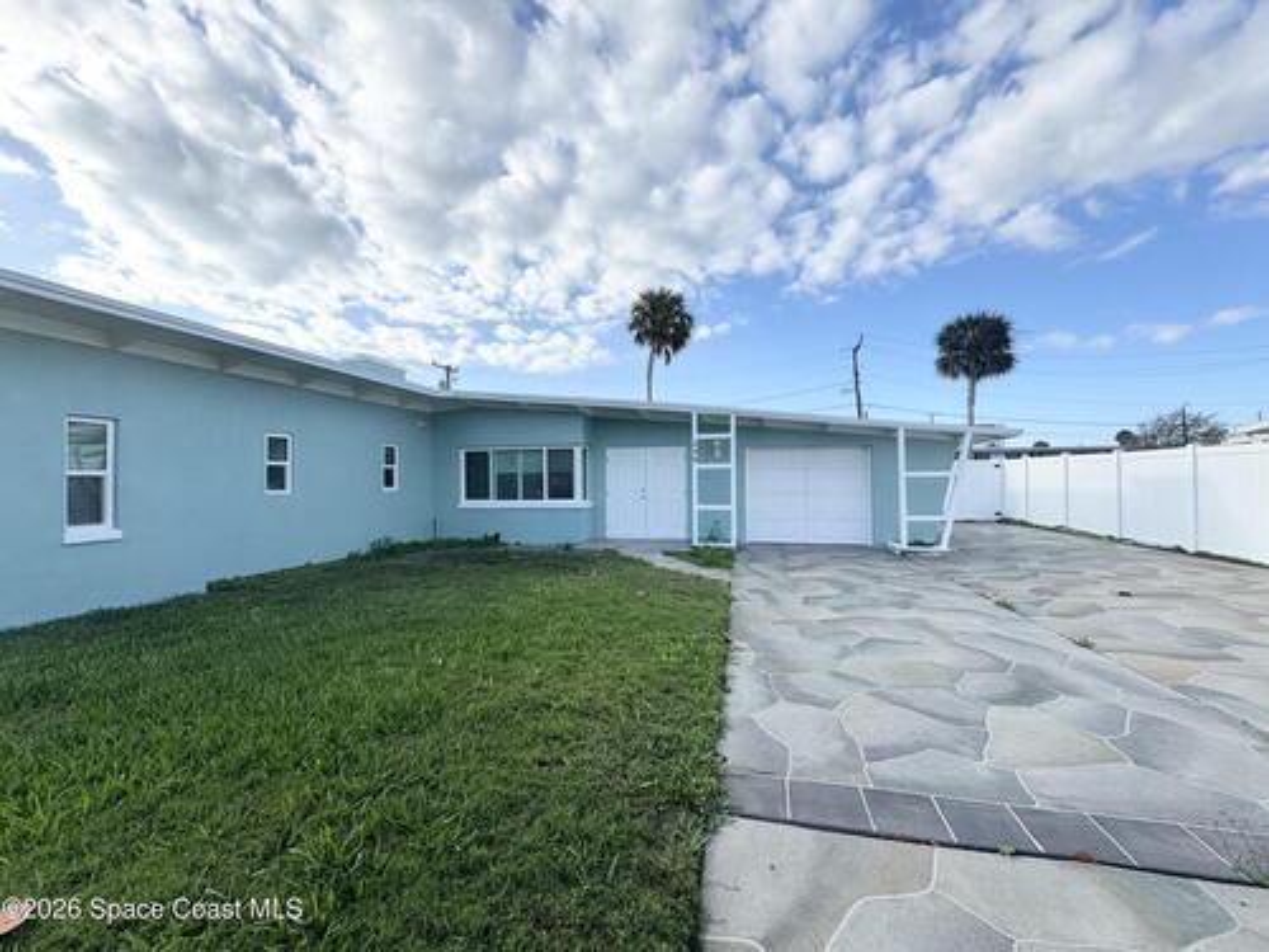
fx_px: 513
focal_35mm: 14
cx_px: 634
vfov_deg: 85.7
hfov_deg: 102.1
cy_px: 476
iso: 50
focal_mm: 2.22
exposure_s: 1/1236
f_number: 2.2
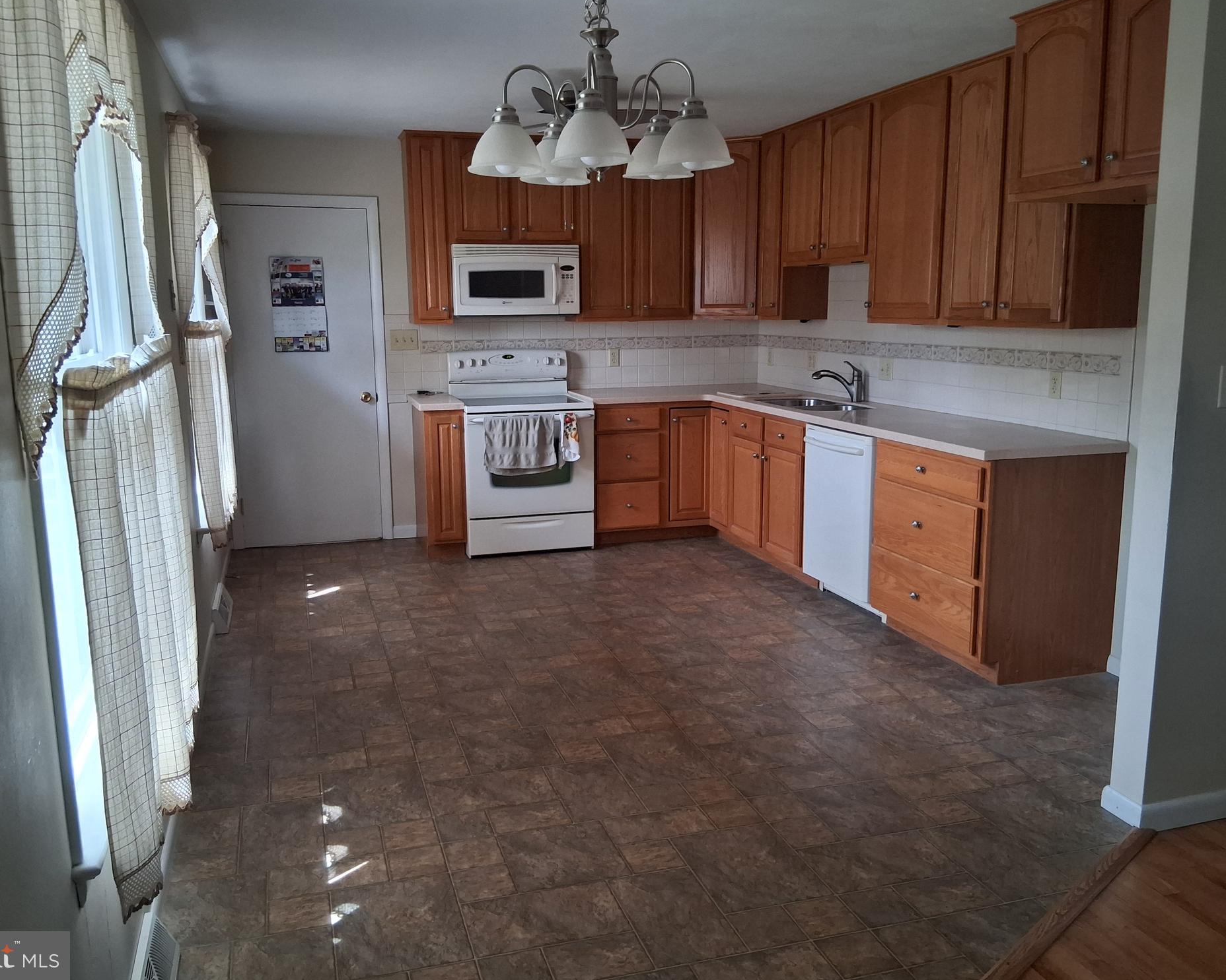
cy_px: 478
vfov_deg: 51.5
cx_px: 581
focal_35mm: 28
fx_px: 1016
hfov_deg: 62.2
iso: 200
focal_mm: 3.98
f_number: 1.8
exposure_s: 1/100
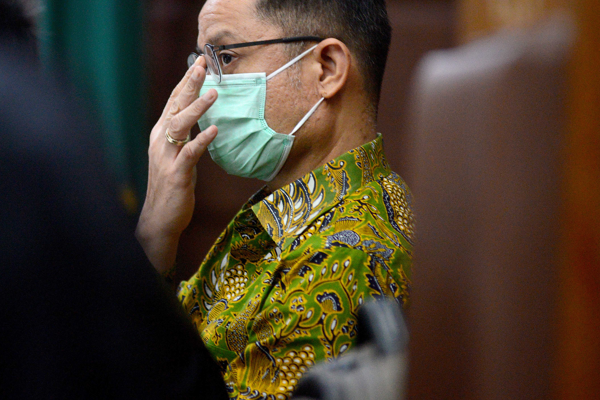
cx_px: 231
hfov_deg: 7.9
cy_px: 125
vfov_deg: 5.2
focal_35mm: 262
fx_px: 4368
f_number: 2.8
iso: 4000
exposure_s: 1/100
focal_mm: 185
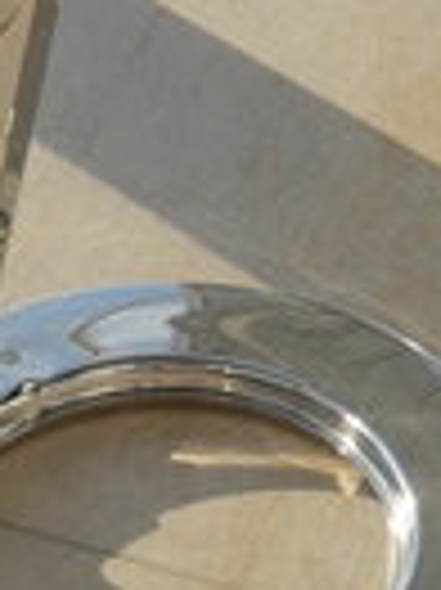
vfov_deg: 7.6
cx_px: 522
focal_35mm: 216
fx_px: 3682
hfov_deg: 6.8
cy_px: -1351
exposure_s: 1/250
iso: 100
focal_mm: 21
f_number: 8
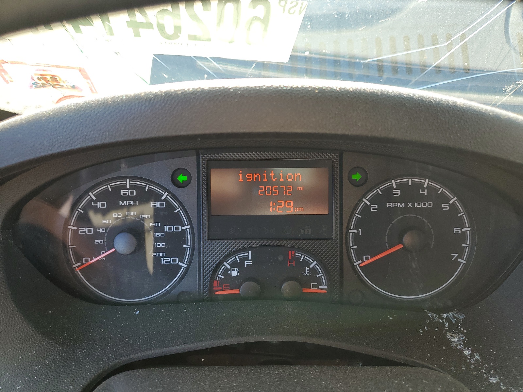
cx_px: 262
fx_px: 393
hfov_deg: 67.3
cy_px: 196
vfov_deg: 53.1
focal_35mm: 26
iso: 50
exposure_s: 1/172
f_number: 1.5
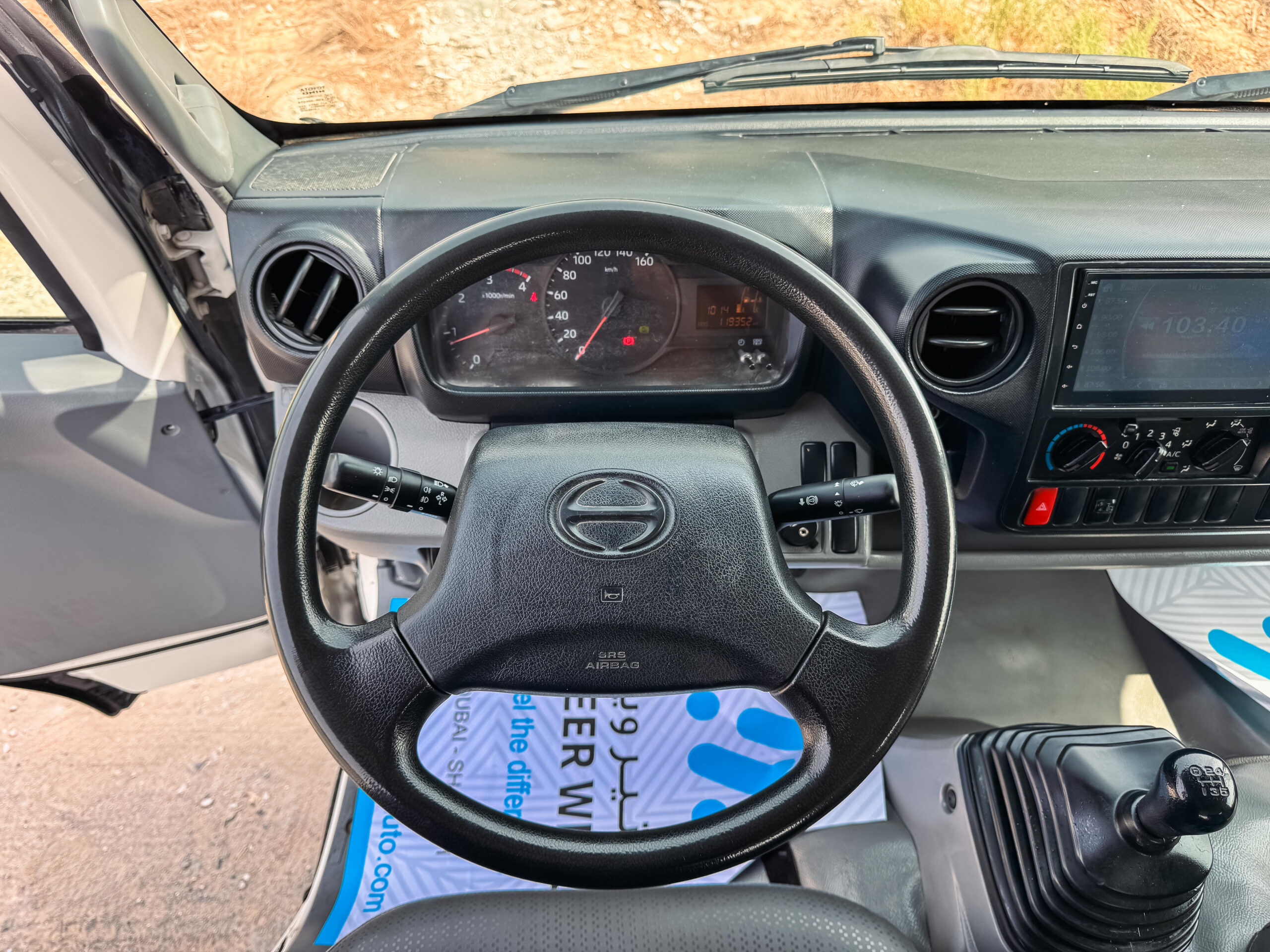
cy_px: 476
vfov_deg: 56.8
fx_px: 881
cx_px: 635
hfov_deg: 71.6
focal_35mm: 24
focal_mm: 6.76
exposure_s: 1/450
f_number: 1.8
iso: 80
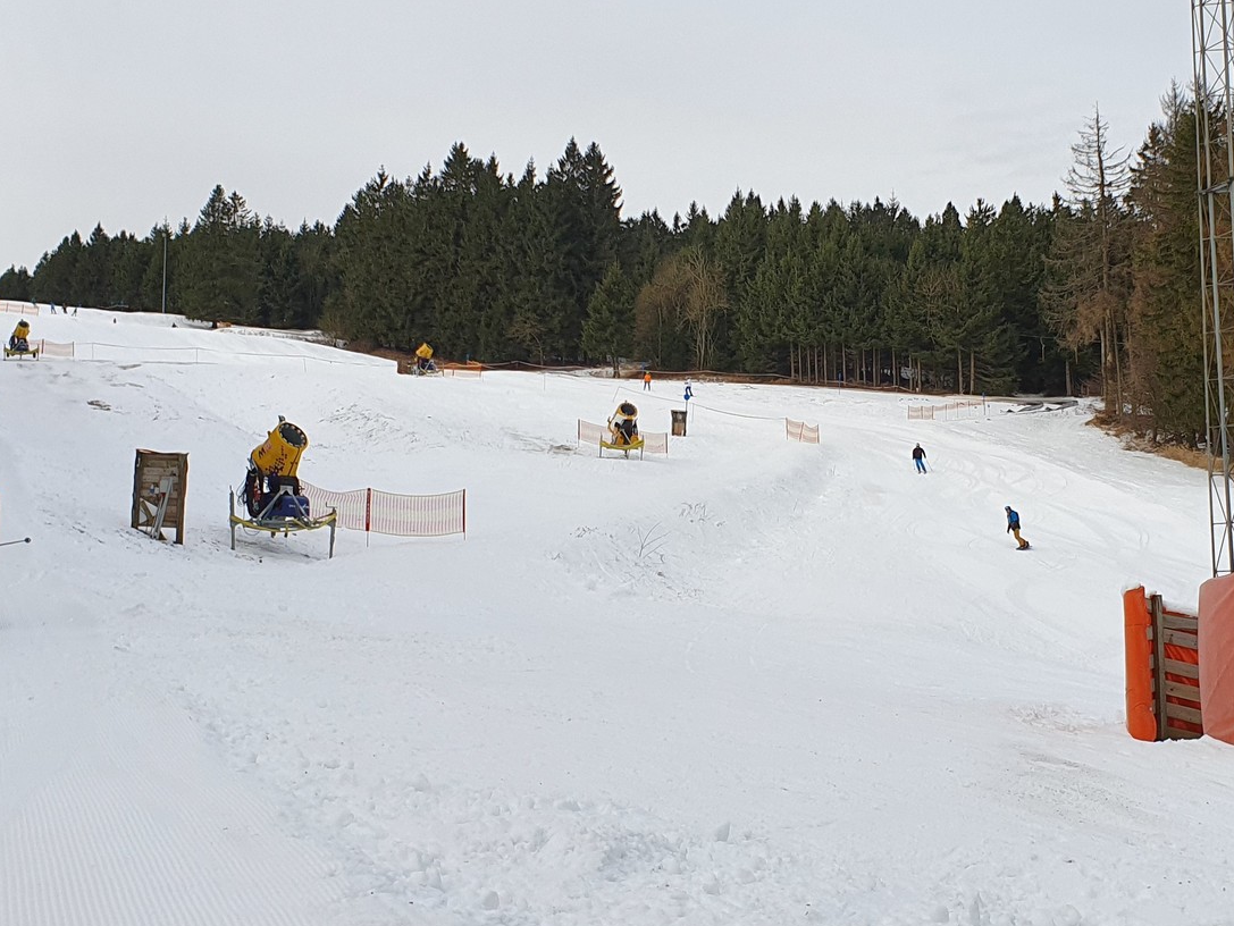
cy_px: 370
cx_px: 838
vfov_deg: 28.5
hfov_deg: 37.0
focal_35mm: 51
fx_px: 1819
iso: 50
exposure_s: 1/408
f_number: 2.4
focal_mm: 4.32
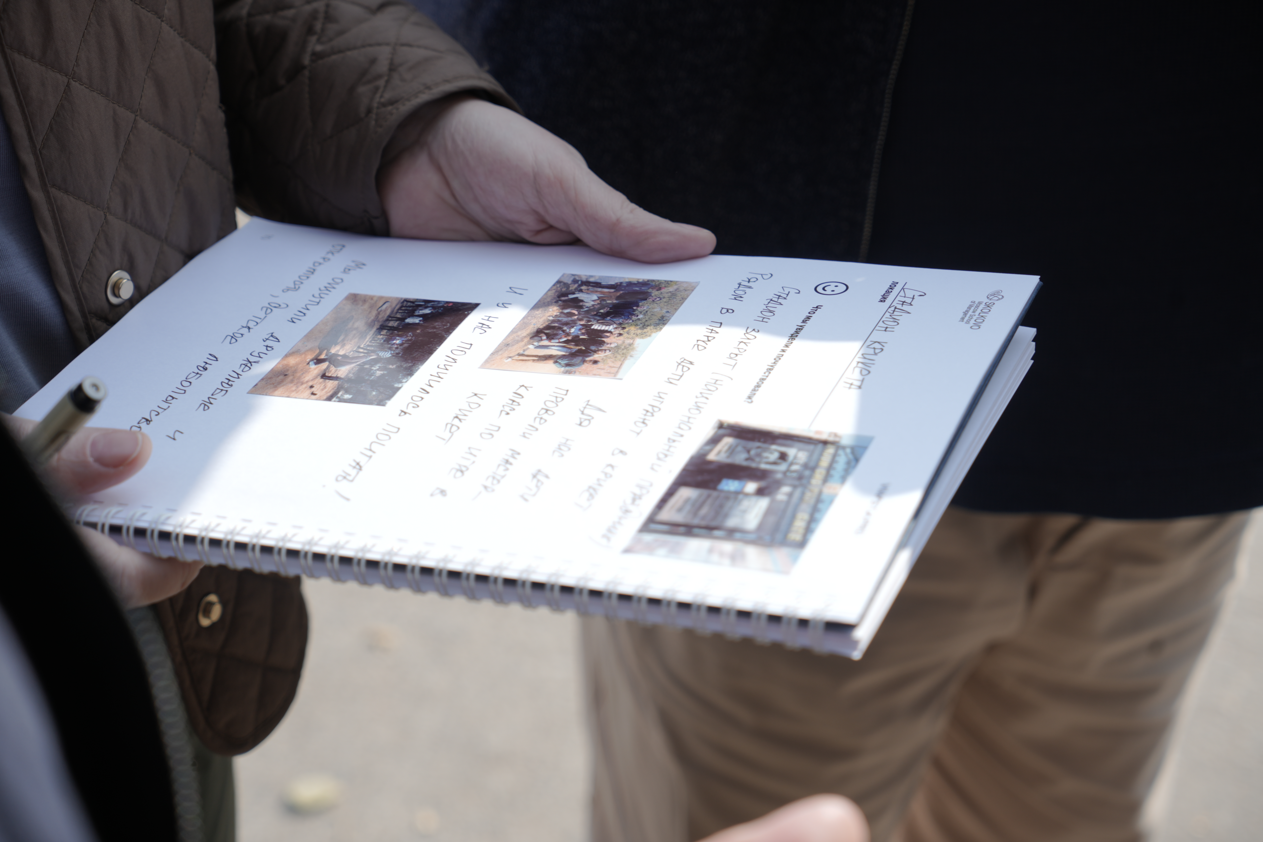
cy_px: 421
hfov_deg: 28.8
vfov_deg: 19.5
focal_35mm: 70
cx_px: 632
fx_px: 2456
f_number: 5.6
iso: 125
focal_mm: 70
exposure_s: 1/320
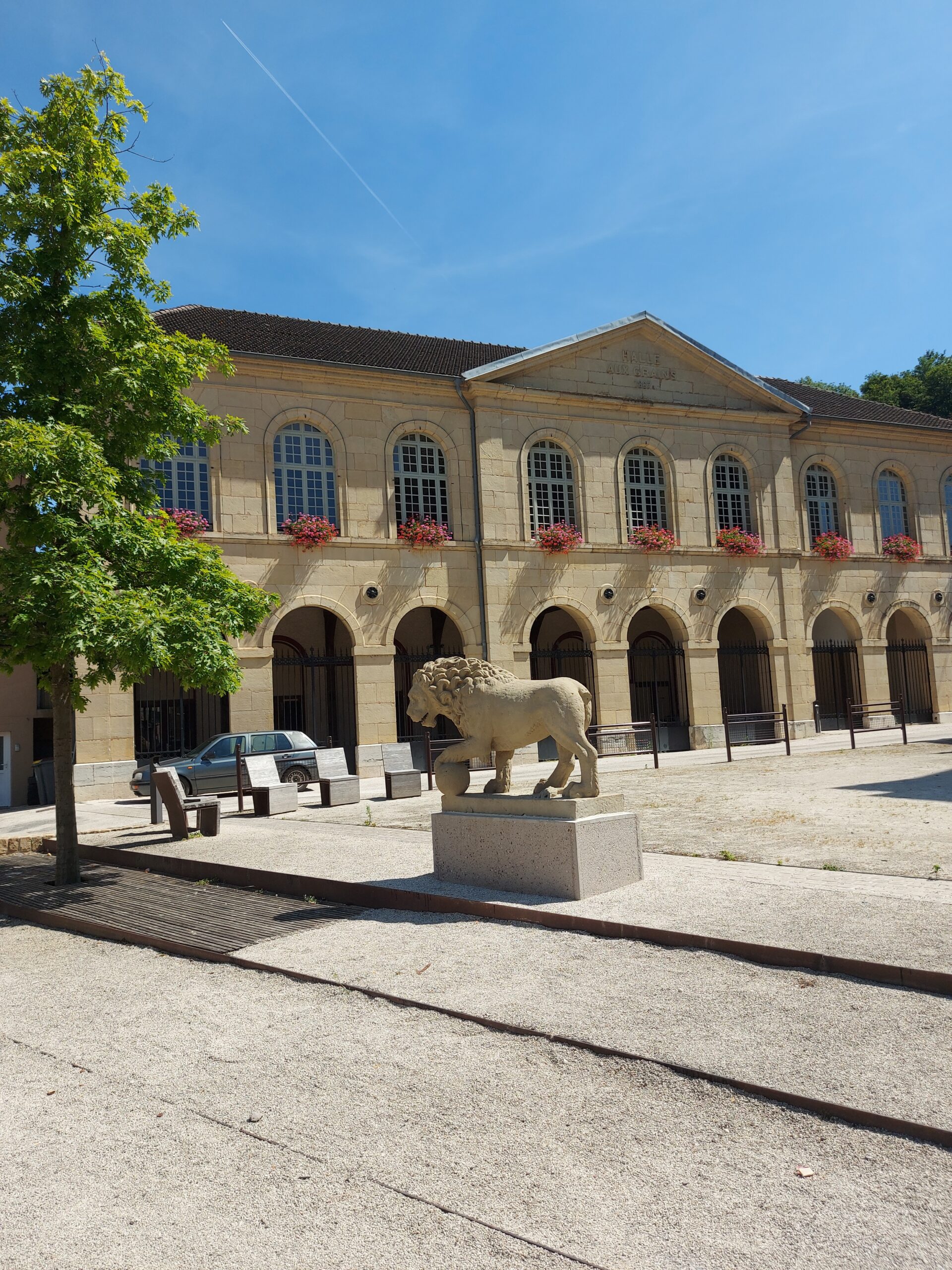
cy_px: 635
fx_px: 880
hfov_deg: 56.8
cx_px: 476
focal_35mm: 24
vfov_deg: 71.6
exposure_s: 1/1107
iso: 32
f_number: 1.8
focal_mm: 5.23
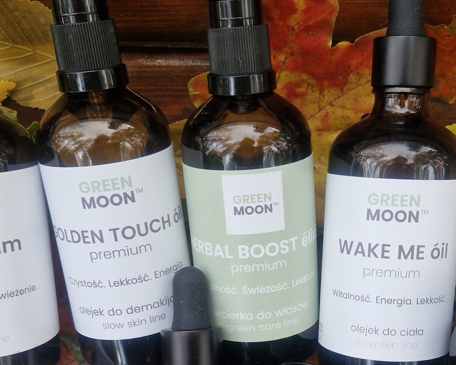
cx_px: 290
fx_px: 769
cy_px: 294
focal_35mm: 57
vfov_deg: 26.2
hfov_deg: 32.8
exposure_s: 1/444
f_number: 1.8
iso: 50
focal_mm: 5.4
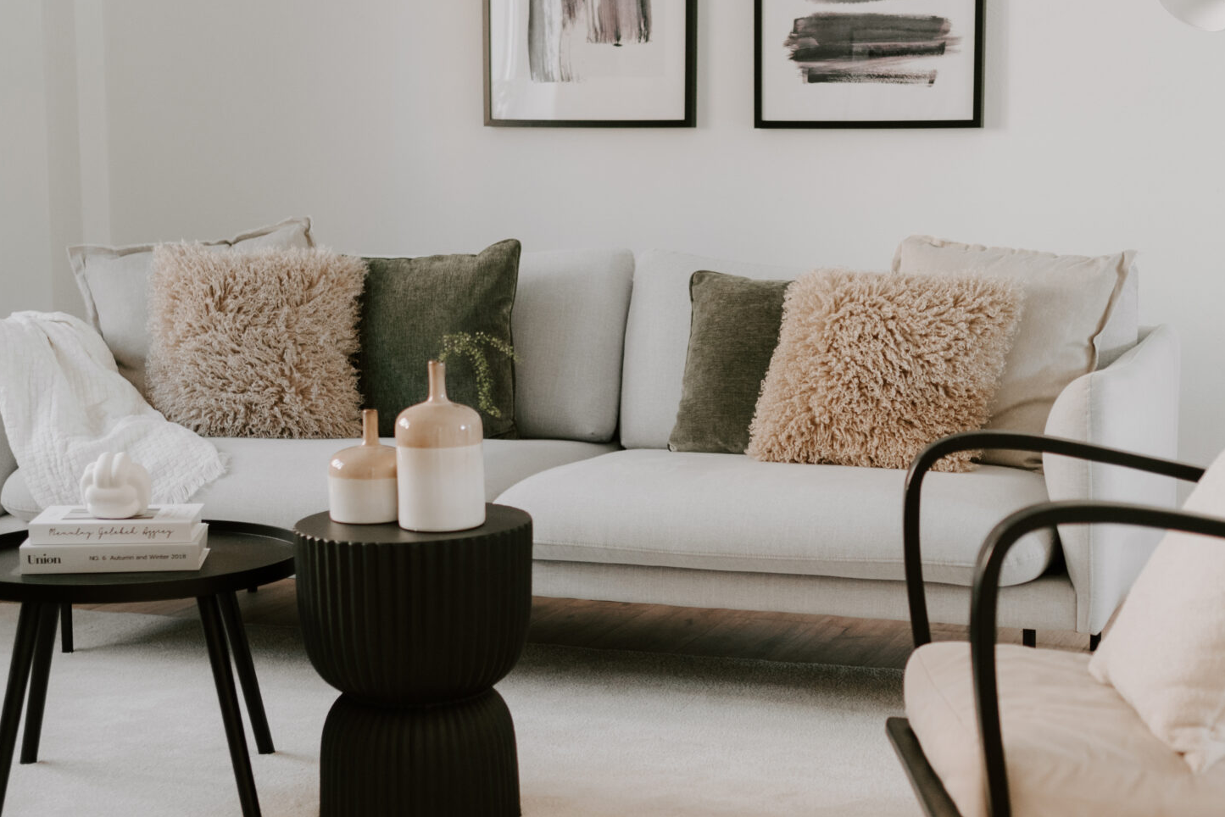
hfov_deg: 32.3
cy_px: 477
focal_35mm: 62
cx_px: 721
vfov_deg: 21.9
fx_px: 2110
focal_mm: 35
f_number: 1.8
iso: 800
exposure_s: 1/640
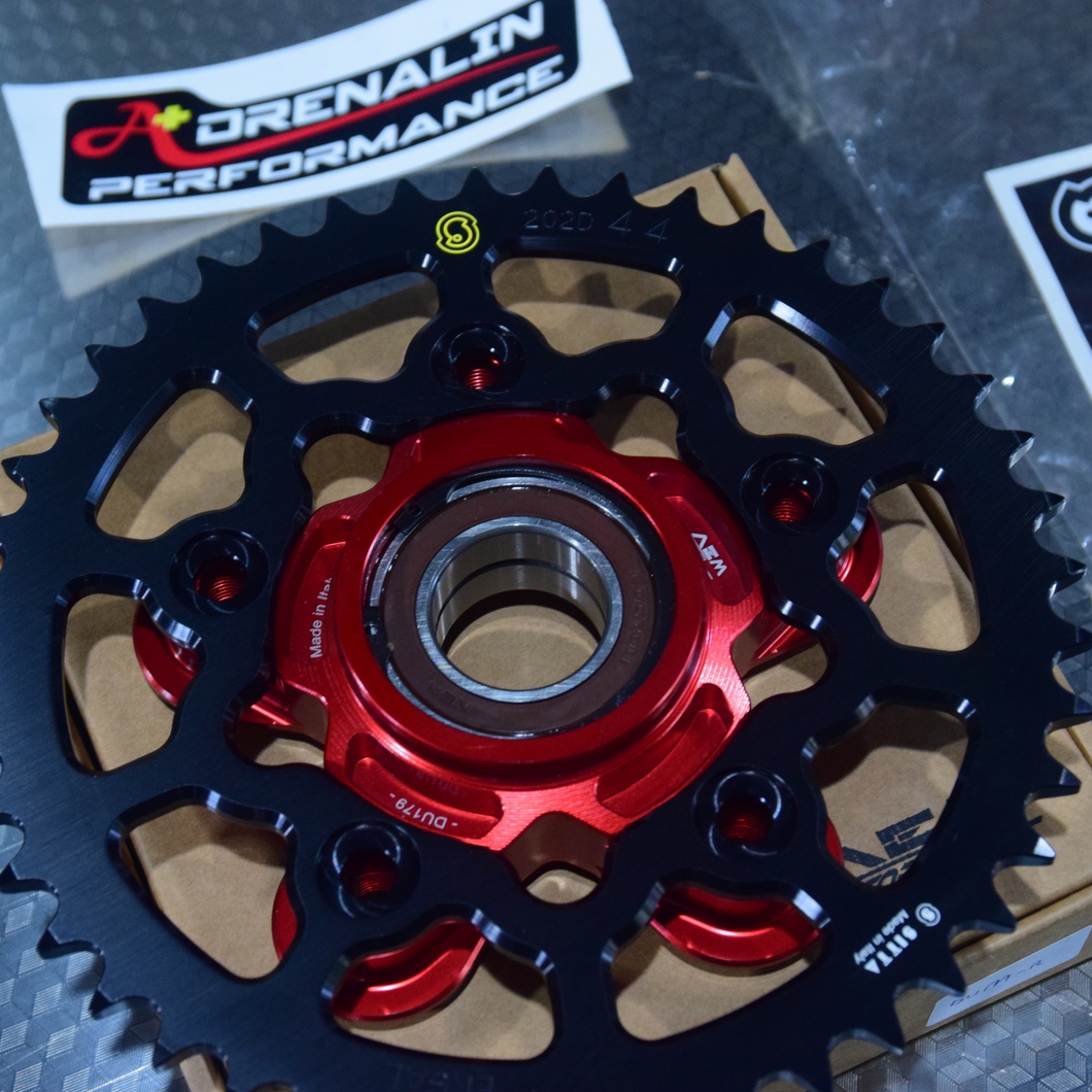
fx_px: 2748
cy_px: 549
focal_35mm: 77
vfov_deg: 22.5
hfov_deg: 22.5
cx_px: 520
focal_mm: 40
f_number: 5.6
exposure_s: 1/25
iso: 2000
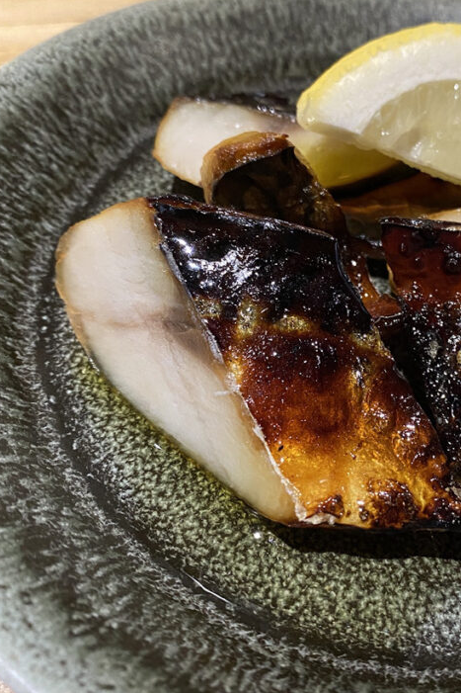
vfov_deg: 50.7
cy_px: 322
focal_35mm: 38
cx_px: 351
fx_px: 730
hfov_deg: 34.2
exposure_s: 1/30
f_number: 1.8
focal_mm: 4.25
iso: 500
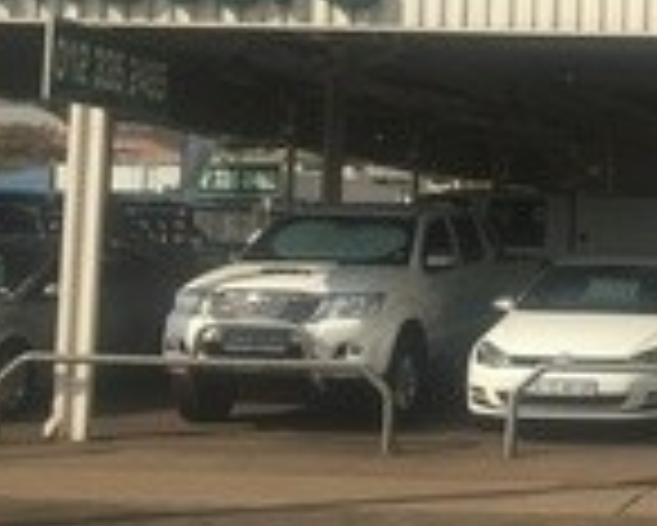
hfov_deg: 17.7
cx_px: 990
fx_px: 1887
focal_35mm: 97
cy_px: 137
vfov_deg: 15.8
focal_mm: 4.15
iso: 25
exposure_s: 1/1603
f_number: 2.2
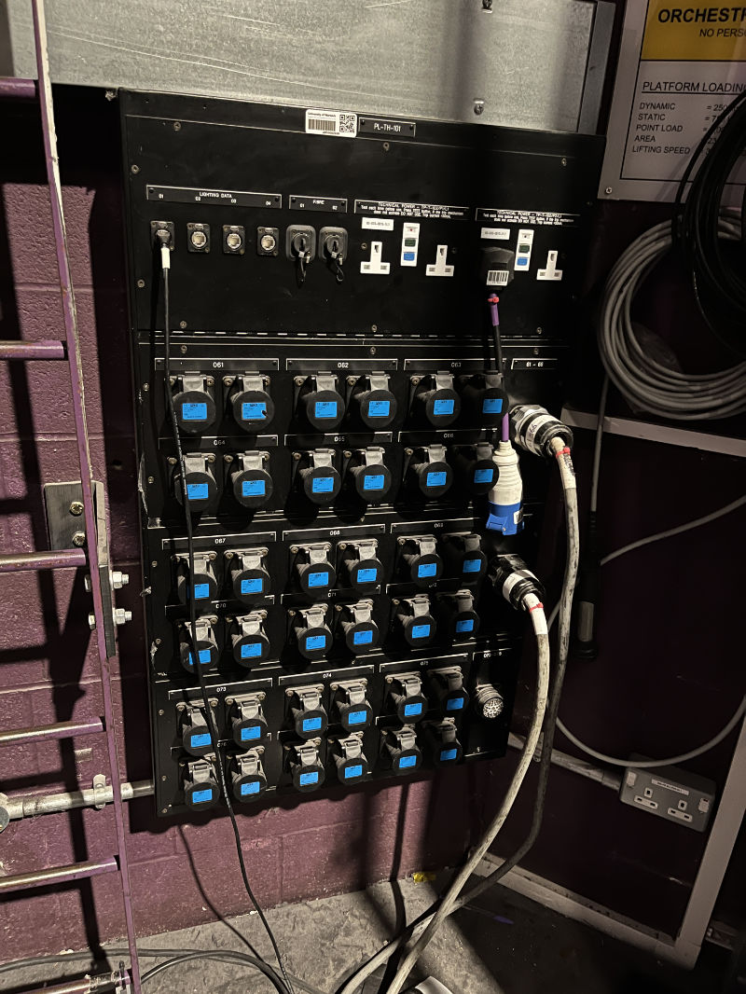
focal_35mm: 26
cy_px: 497
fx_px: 747
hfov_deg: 53.1
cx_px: 373
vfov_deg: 67.3
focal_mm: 5.1
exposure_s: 1/17
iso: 640
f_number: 1.6
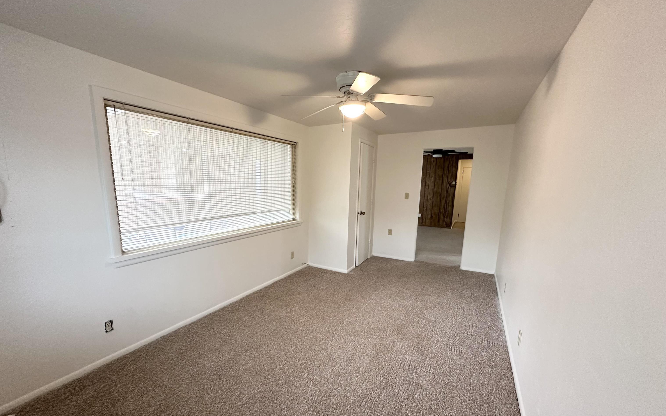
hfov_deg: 101.5
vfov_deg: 74.6
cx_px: 330
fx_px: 272
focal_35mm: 15
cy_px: 229
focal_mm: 2.22
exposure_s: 1/81
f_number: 2.2
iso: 320
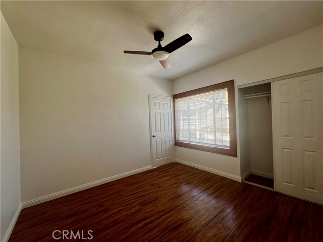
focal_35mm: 13
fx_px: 121
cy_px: 121
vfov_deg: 89.9
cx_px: 162
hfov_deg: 106.2
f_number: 1.8
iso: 50
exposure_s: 1/99
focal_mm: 1.57
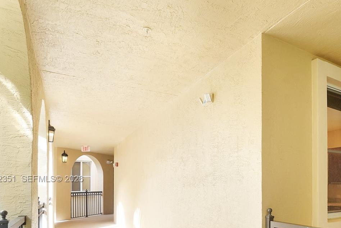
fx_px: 256
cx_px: 259
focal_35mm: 27
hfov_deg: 63.1
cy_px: 179
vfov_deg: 45.7
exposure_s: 1/160
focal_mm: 16
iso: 320
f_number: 4.5
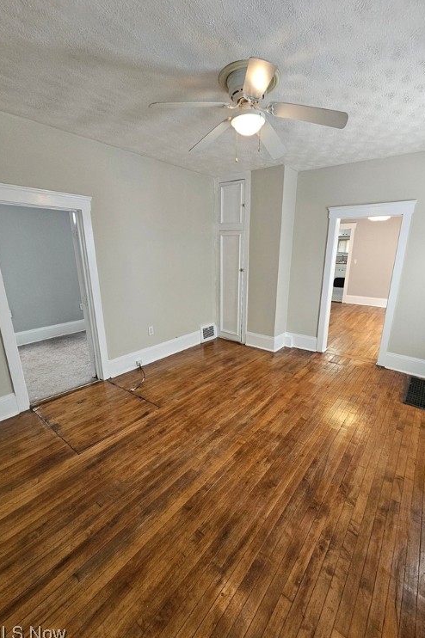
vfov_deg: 104.3
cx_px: 229
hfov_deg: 81.0
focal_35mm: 14
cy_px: 322
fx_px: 248
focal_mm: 2.2
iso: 400
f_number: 2.2
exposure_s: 1/100
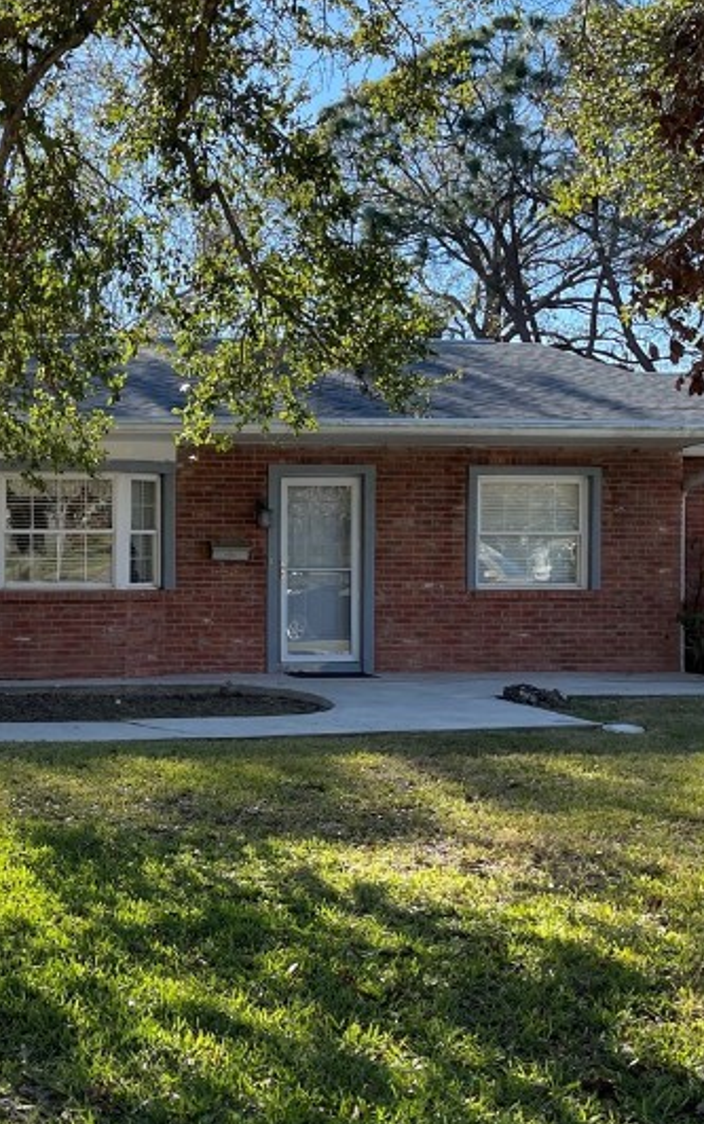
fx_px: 1625
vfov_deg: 38.2
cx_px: 17
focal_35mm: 53
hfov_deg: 23.5
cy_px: 604
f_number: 1.6
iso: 32
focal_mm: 5.1
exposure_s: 1/1575
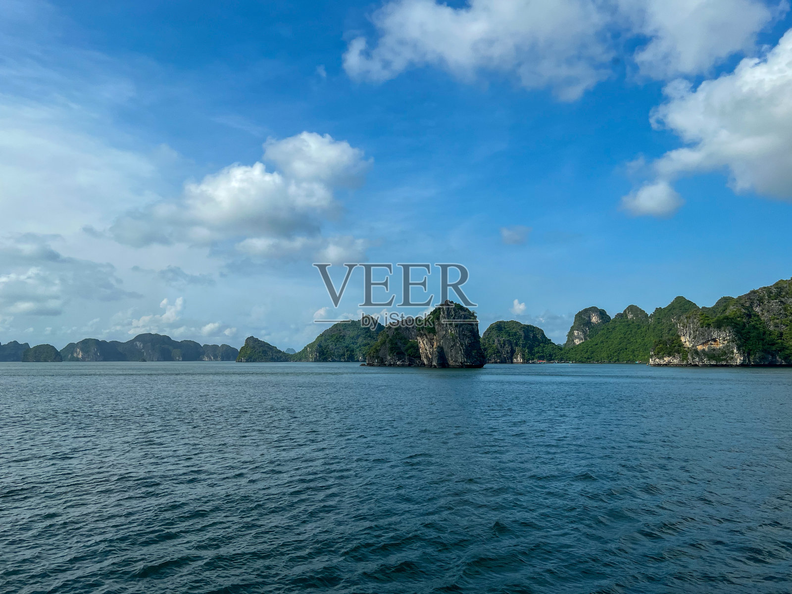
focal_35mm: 26
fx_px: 595
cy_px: 297
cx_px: 396
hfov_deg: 67.3
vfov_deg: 53.1
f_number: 1.5
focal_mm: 5.7
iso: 50
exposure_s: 1/4600
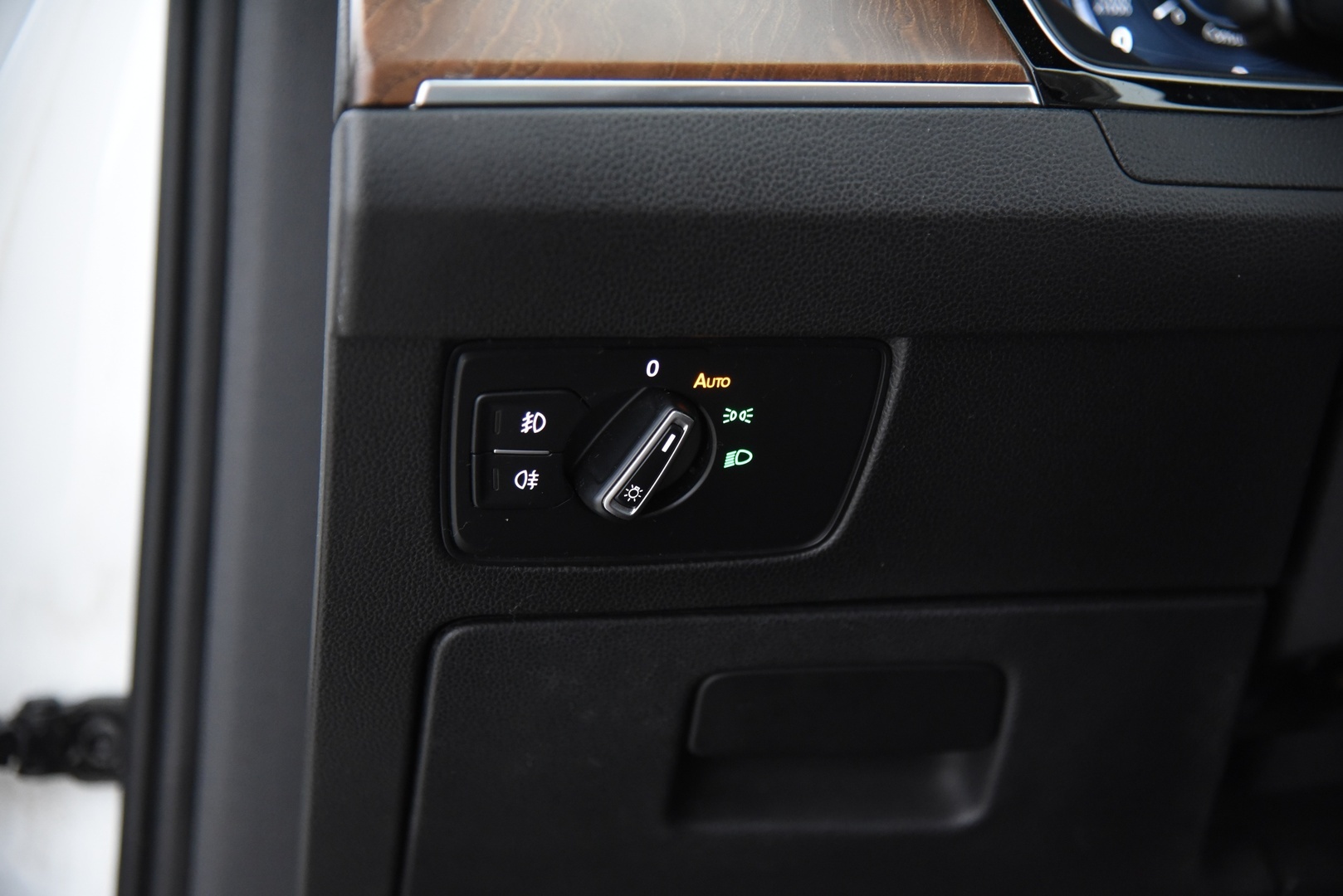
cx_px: 672
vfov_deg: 17.5
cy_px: 448
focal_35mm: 78
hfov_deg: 26.0
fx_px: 2911
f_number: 4
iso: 4000
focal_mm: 78
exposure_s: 1/20
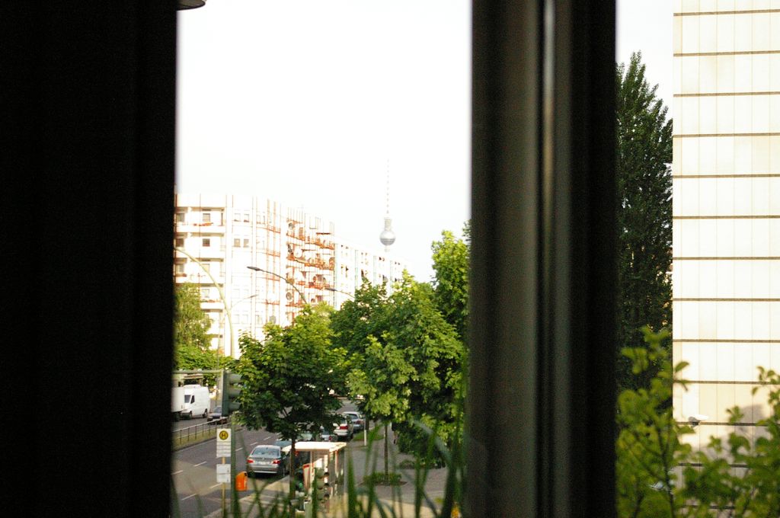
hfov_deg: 24.6
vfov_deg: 16.5
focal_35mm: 82
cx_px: 390
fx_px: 1785
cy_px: 259
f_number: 5.6
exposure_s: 1/1500
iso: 1600
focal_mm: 55
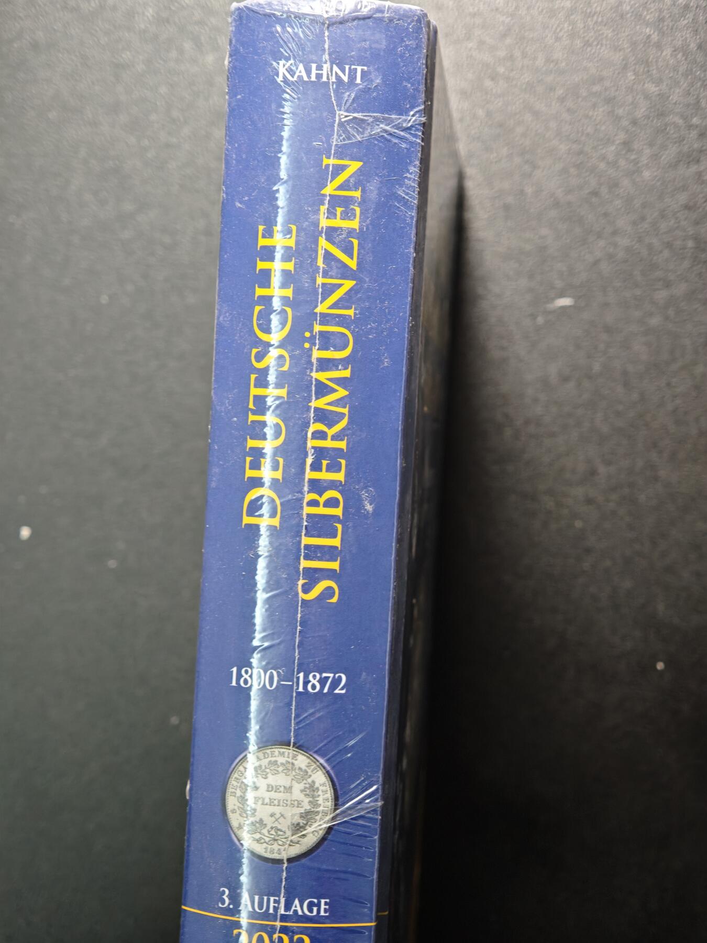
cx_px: 354
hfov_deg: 24.4
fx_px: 1634
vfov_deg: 32.2
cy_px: 472
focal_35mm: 60
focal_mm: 9
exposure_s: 1/40
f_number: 2
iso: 800
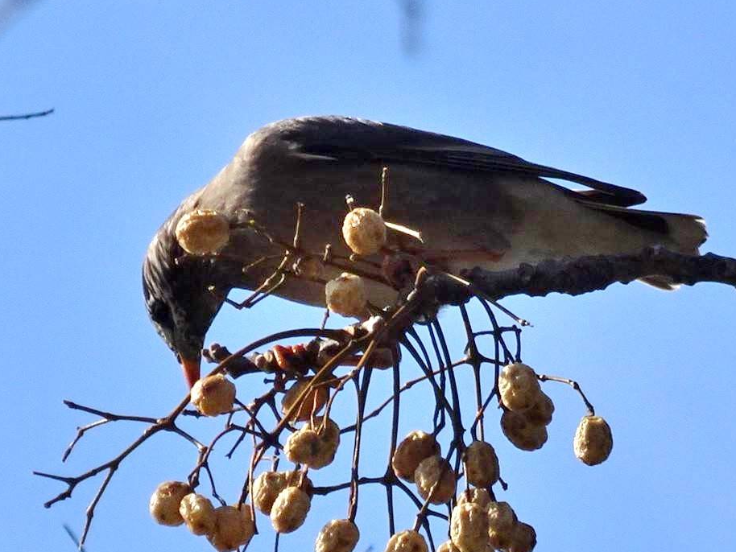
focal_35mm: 1069
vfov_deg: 1.4
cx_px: 319
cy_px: 207
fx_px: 22735
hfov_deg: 1.9
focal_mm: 64.4
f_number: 6.3
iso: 80
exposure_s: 1/500
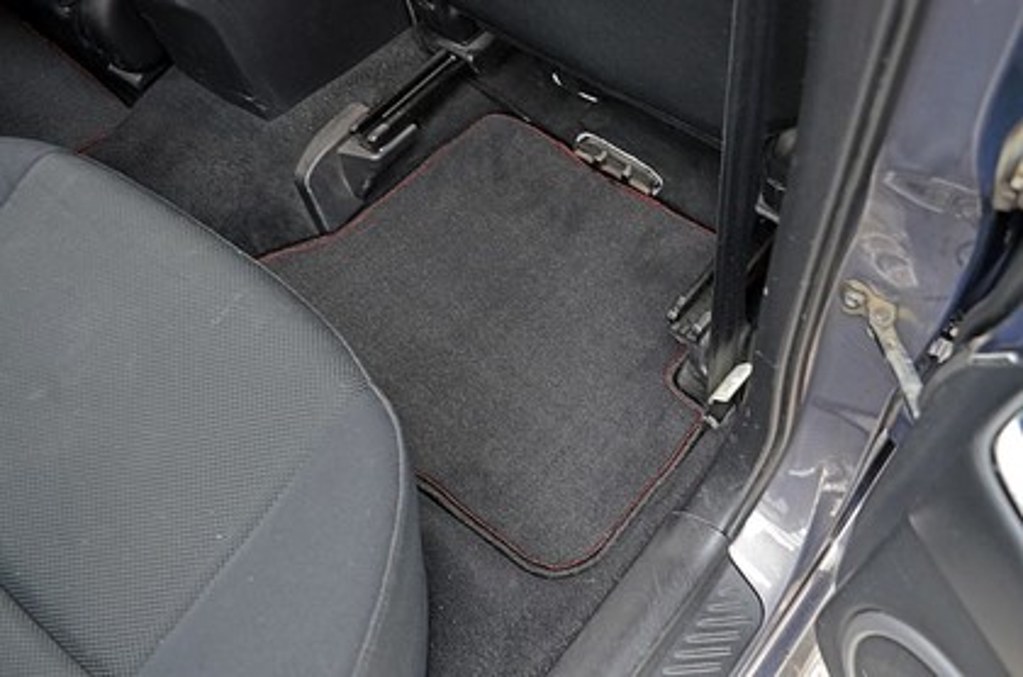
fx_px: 1063
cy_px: 338
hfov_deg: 51.4
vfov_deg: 35.3
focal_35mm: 38
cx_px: 512
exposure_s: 1/3
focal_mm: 25
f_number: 5
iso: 800
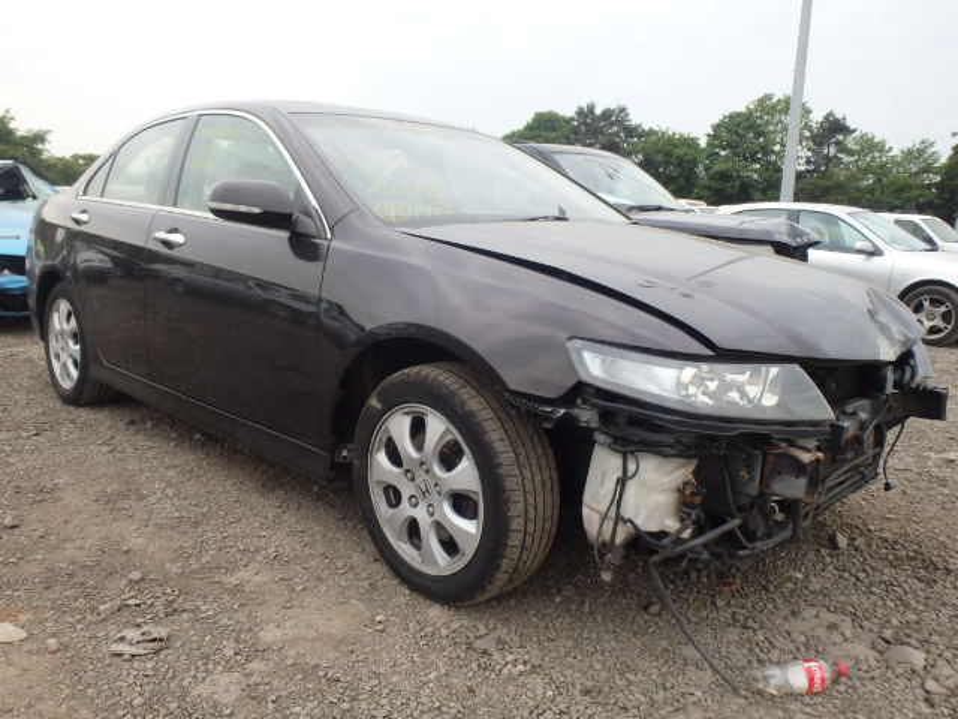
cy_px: 360
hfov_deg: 63.4
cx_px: 479
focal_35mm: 28
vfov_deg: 49.7
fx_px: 775
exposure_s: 1/125
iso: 125
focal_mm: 5
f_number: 3.9
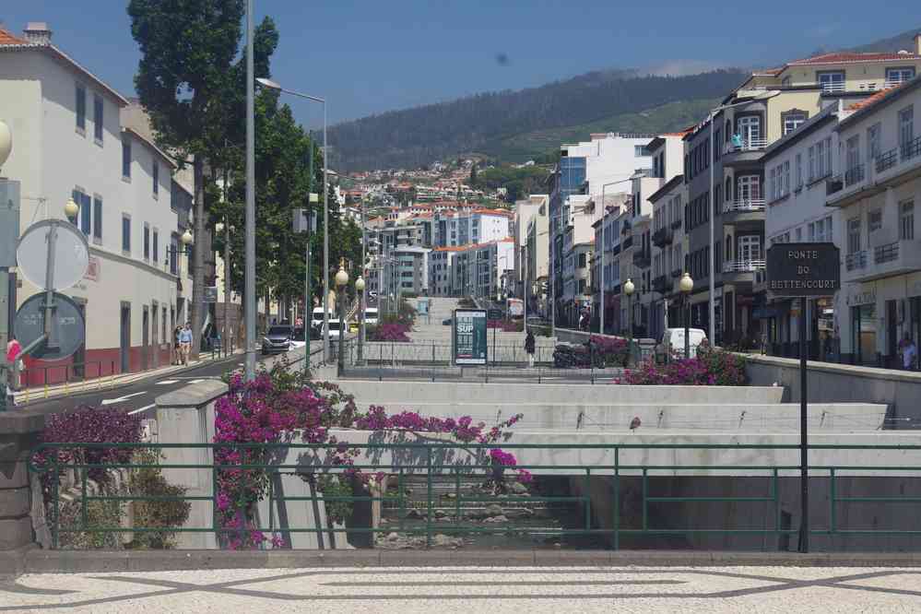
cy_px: 307
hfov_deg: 33.4
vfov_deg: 22.6
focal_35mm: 60
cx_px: 460
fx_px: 1535
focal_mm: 40
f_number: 11
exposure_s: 1/125
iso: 200
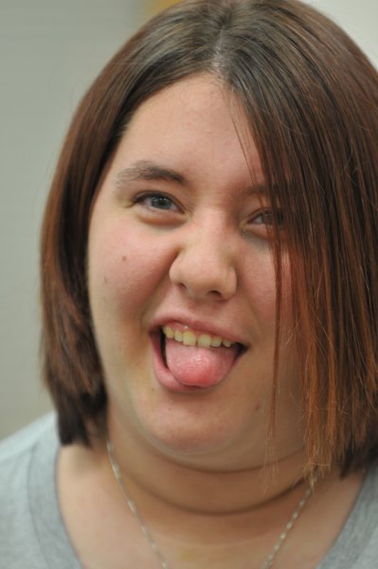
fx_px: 4733
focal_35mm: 300
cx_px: 189
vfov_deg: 6.9
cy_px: 284
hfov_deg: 4.6
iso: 360
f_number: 2.8
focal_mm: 200
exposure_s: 1/60
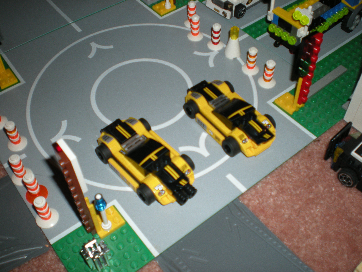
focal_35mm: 38
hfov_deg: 49.0
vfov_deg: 37.7
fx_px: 397
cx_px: 181
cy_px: 136
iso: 64
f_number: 3.1
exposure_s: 1/60
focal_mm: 6.3
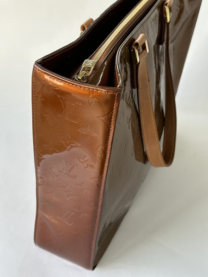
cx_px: 104
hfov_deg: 30.3
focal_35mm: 48
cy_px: 138
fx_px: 385
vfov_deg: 39.7
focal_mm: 6.86
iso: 80
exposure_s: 1/120
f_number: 1.78
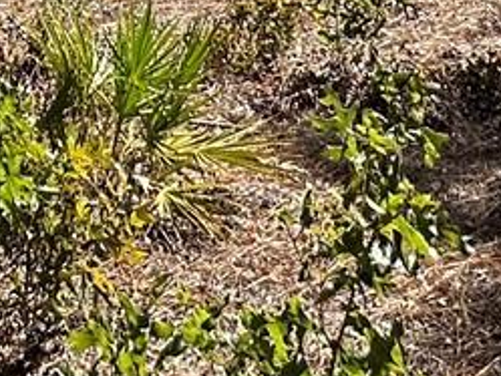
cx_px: -2
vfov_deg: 12.2
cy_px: -587
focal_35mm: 90
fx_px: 1303
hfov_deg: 21.0
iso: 50
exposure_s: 1/955
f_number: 2.2
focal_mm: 2.22
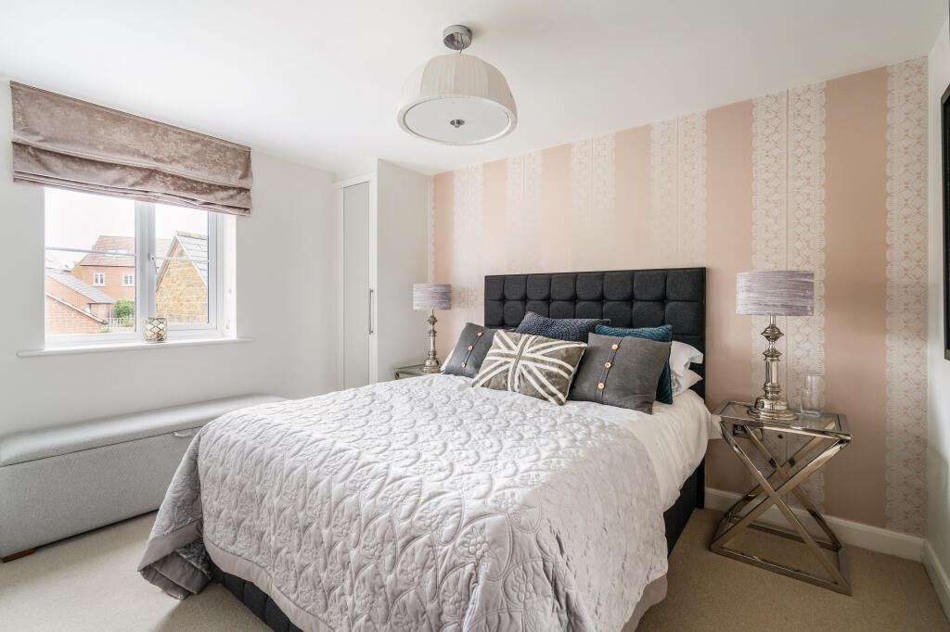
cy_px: 316
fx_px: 422
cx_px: 475
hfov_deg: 96.8
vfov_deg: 73.7
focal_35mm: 16
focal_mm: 16
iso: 320
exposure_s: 1/8
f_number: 8
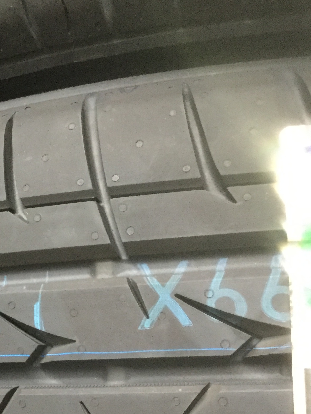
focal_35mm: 64
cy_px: 358
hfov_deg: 22.4
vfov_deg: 29.3
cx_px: 32
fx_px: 767
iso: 500
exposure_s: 1/15
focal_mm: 3.3
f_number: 2.4
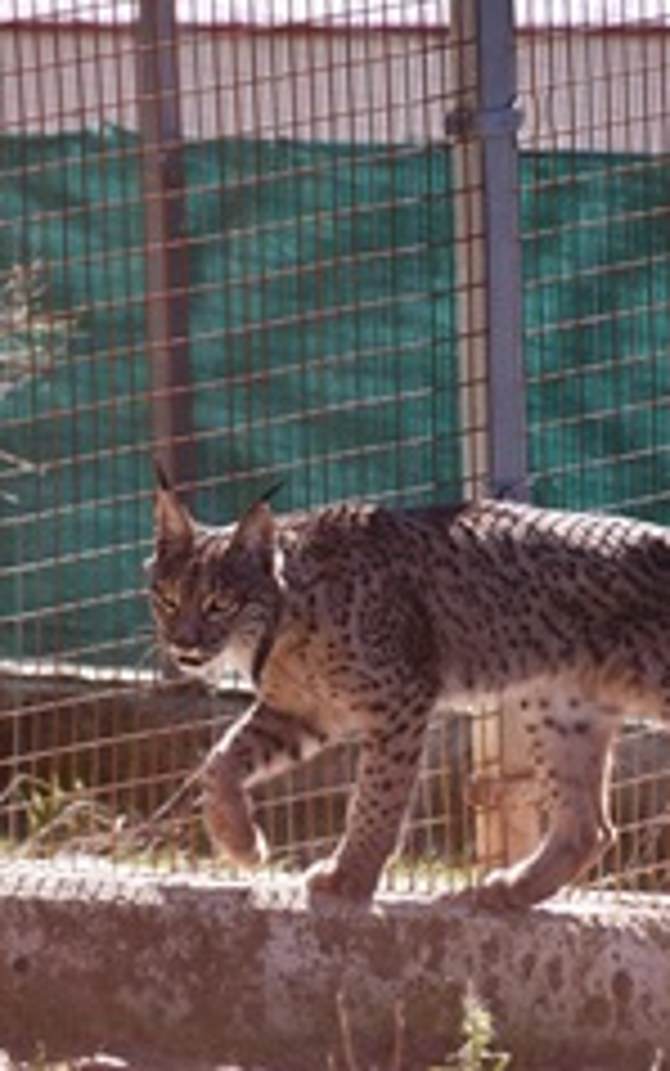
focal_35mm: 431
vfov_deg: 4.9
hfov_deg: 3.1
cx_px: 225
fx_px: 12577
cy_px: 572
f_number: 5.6
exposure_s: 1/500
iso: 280
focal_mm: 140
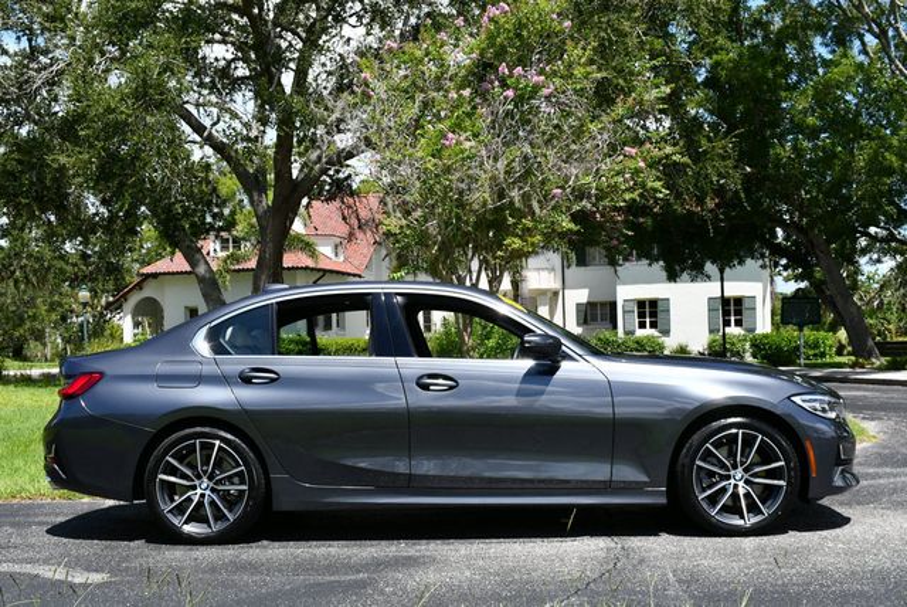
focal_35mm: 46
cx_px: 454
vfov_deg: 29.3
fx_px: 1160
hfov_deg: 42.7
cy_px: 304
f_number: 8
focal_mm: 23
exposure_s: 1/250
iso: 110
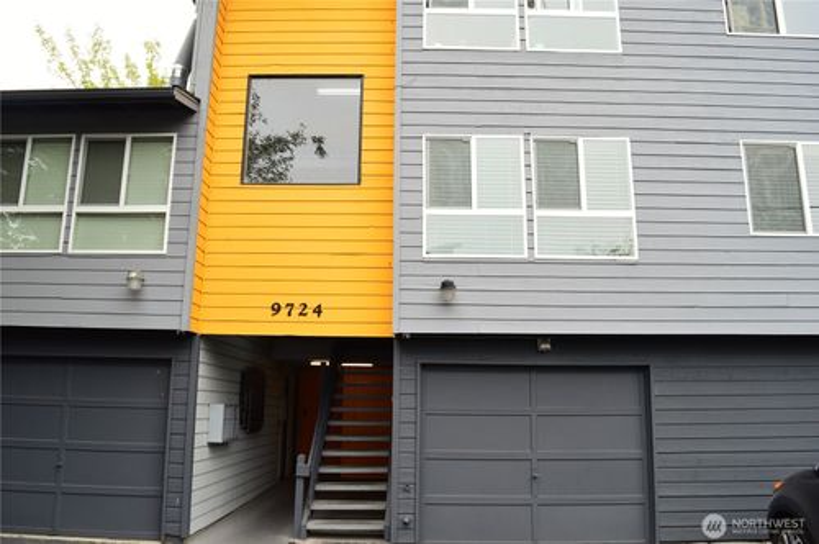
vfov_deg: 47.8
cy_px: 272
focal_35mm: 27
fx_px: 613
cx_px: 410
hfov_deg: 67.4
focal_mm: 18
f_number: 8
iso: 400
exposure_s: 1/60
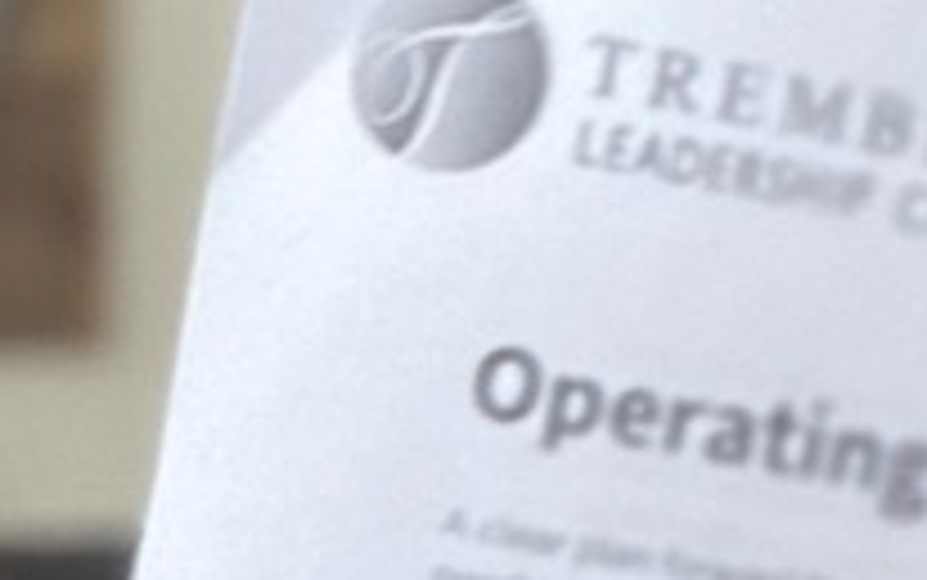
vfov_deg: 8.4
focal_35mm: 154
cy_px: 814
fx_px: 3893
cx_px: 122
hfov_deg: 13.5
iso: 400
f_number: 2.2
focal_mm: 2.71
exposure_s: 1/30
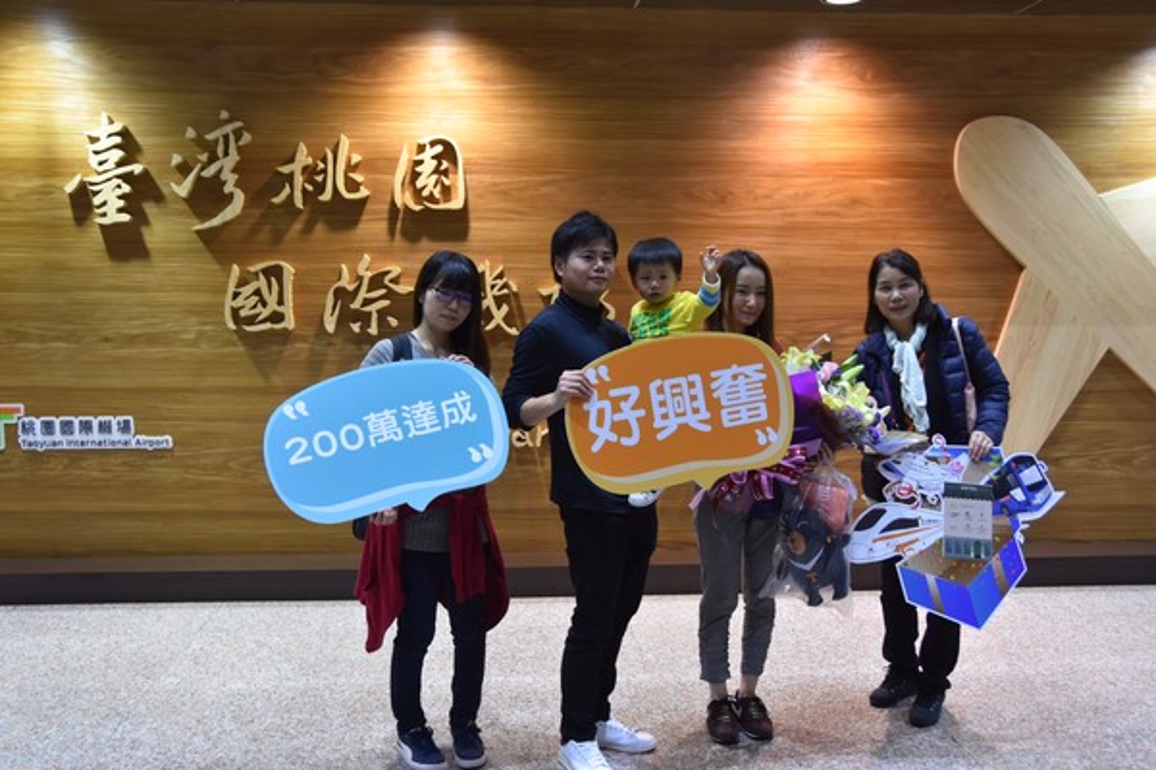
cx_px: 578
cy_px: 385
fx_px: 1060
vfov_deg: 40.0
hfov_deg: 57.2
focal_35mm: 33
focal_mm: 22
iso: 800
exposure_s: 1/60
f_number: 4
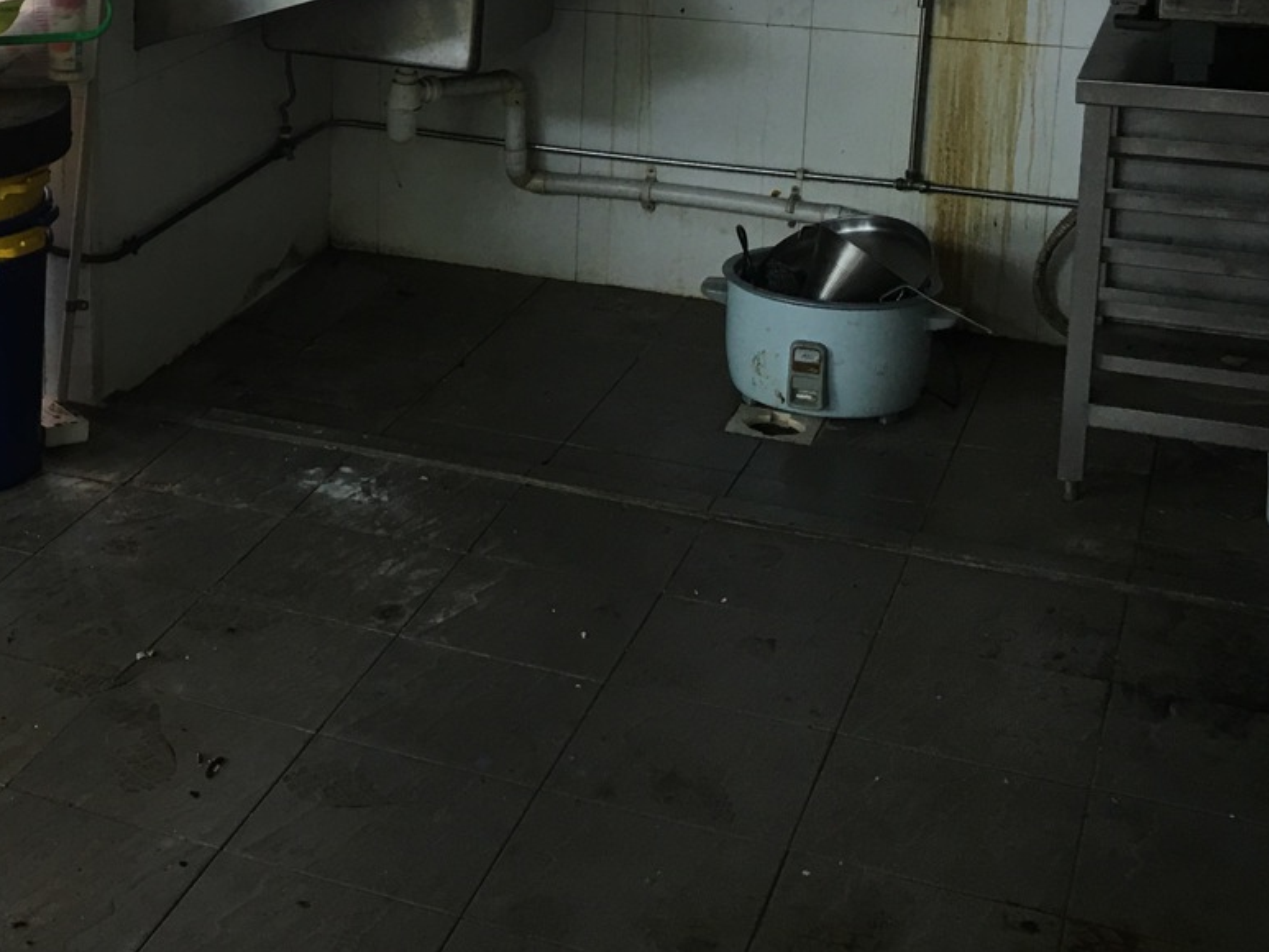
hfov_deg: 30.7
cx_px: 112
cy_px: 102
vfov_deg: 23.8
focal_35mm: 60
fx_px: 2200
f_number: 2.2
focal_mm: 4.15
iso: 40
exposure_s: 1/17
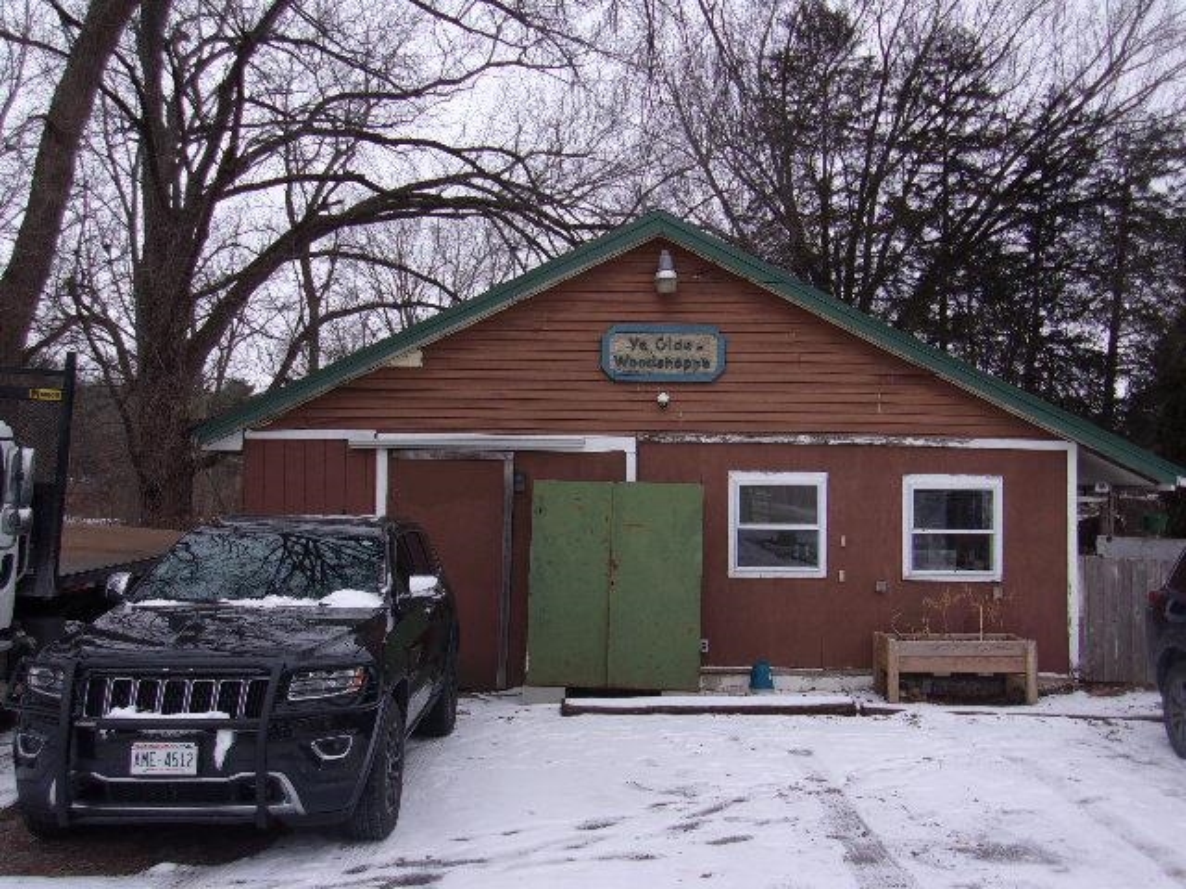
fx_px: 1165
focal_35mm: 34
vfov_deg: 41.8
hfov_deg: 54.0
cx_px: 593
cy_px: 444
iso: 80
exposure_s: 1/250
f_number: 3.3
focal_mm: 6.1
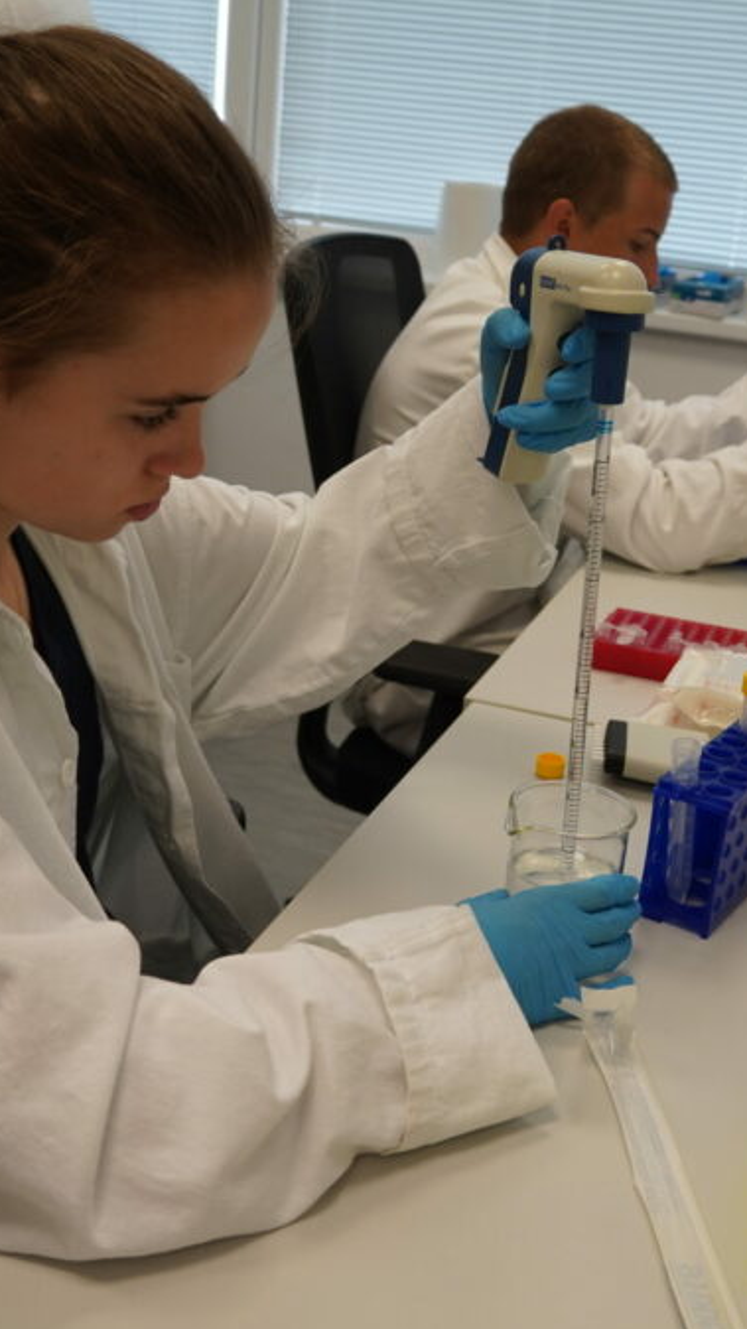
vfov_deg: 47.4
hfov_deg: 27.6
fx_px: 1515
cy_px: 671
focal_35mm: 43
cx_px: 459
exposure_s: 1/160
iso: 250
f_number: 4
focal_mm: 18
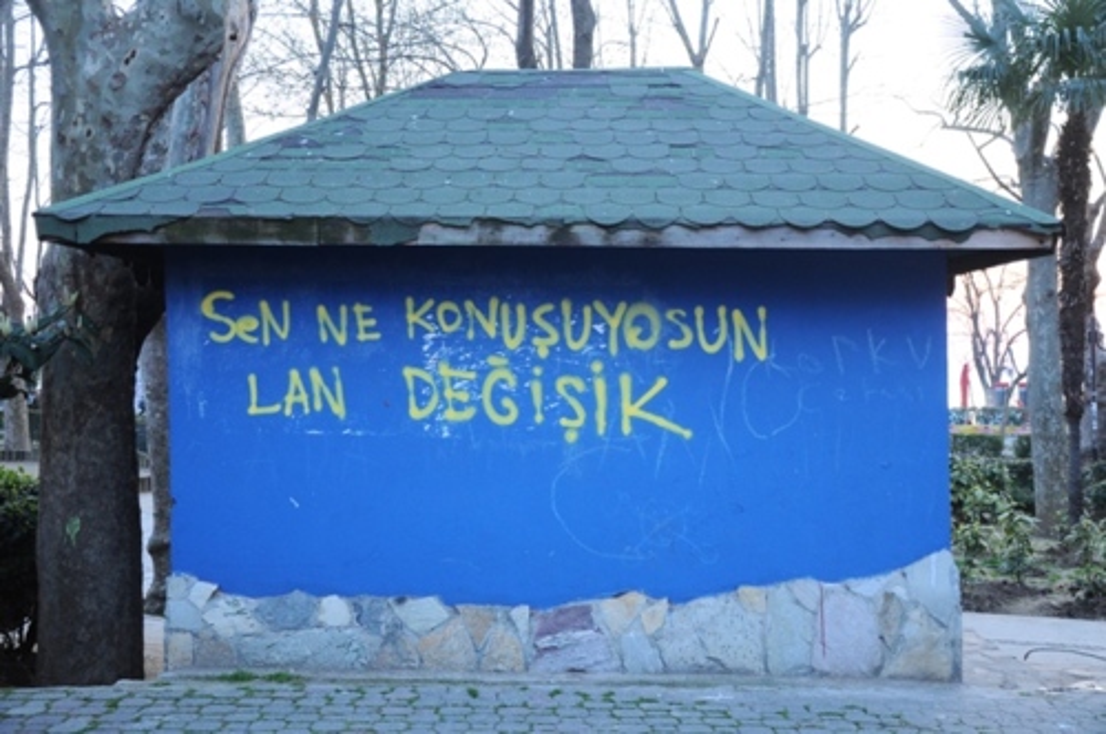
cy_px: 367
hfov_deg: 43.7
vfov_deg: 29.8
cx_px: 553
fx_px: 1381
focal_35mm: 45
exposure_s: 1/25
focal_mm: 30
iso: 500
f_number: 4.2
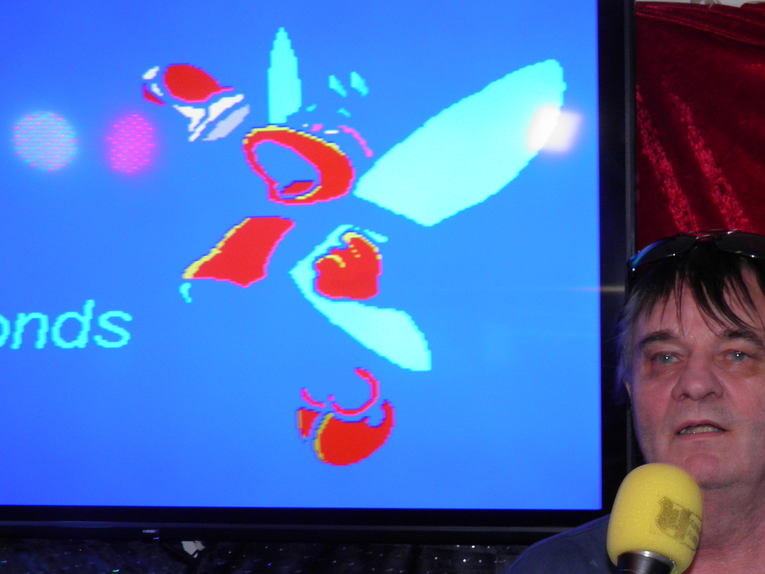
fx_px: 1105
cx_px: 619
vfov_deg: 28.5
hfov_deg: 36.8
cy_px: 464
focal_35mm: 50
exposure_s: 1/30
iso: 100
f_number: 2.8
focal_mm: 4.9
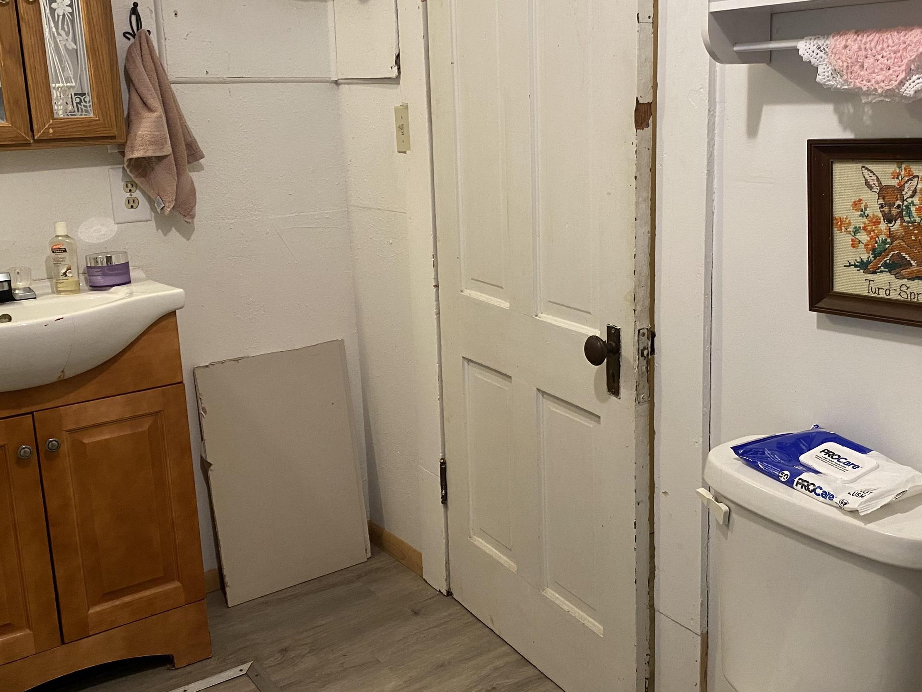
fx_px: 959
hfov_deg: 51.2
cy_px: 295
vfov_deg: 39.6
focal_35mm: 36
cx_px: 521
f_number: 1.8
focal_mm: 4.25
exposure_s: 1/60
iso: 160
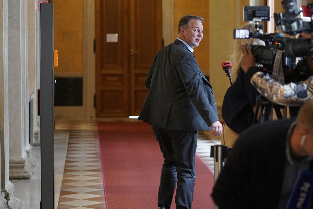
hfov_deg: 17.6
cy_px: 93
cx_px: 171
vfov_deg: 11.8
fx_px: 1008
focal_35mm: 116
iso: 3200
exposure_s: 1/160
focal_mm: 83
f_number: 2.8
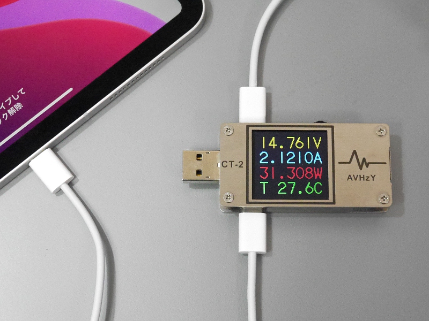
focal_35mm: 52
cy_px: 160
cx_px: 214
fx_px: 644
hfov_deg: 36.8
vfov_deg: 28.0
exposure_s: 1/125
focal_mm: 26
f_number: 5.1
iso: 2000
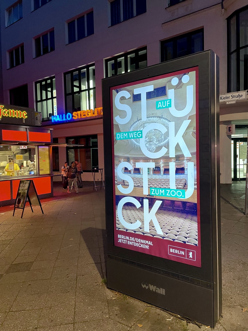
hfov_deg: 53.1
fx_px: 248
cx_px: 124
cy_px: 166
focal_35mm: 26
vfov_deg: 67.3
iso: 400
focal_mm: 4.2
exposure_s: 1/60
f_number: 1.6
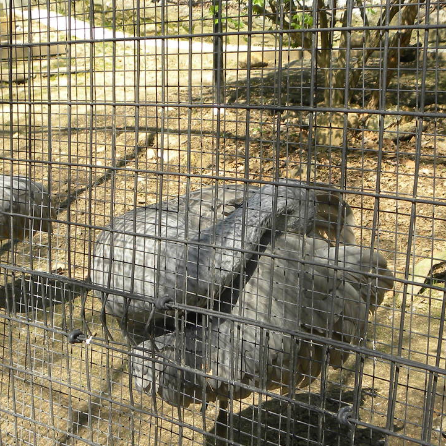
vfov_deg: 33.4
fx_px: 743
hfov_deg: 33.4
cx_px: 225
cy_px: 245
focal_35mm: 51
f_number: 4.5
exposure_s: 1/136
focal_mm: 4.6
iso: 64
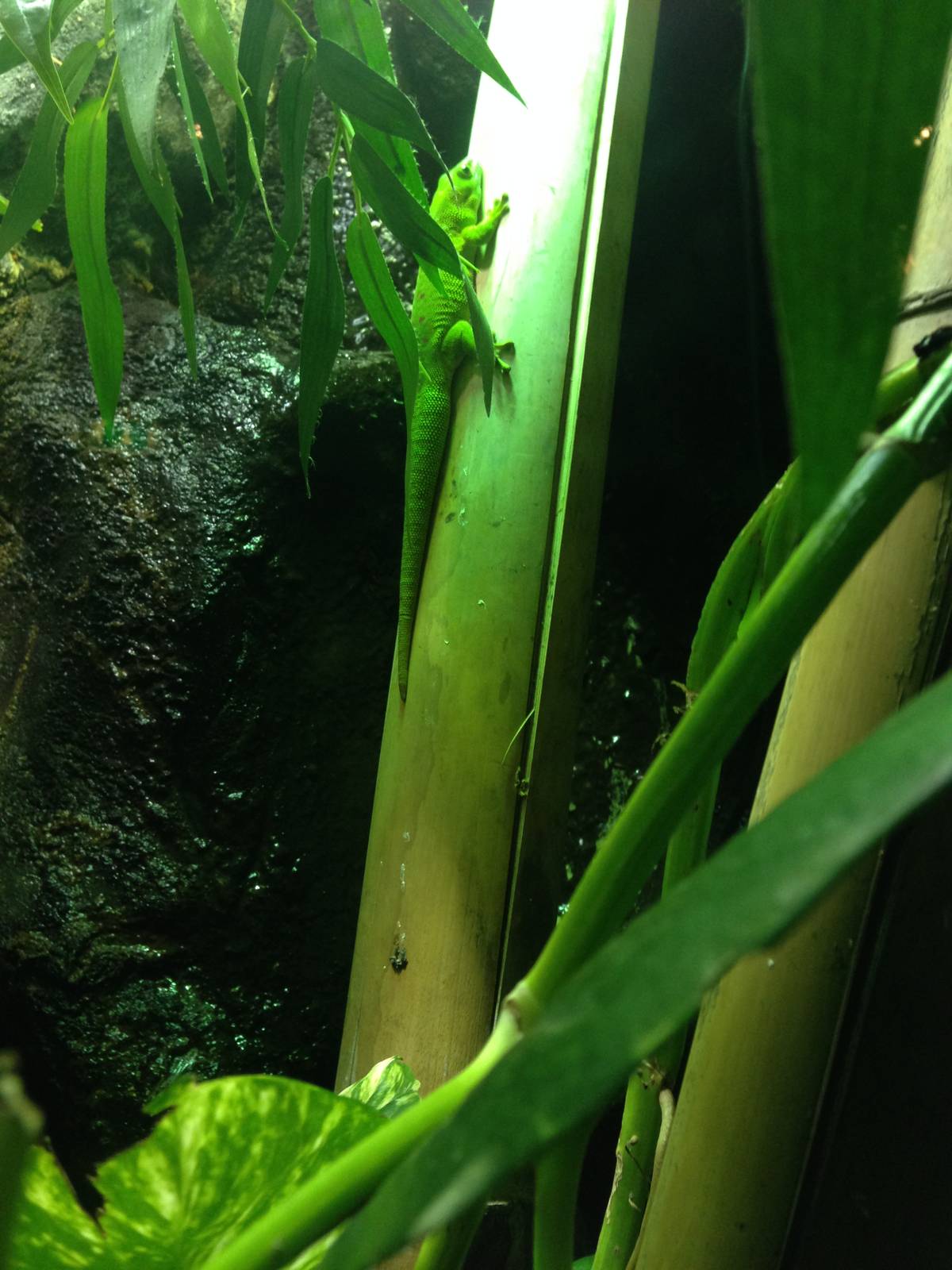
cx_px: 476
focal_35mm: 33
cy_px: 635
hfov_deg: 42.9
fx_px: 1210
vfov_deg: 55.4
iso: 125
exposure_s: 1/20
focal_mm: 4.12
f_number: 2.4
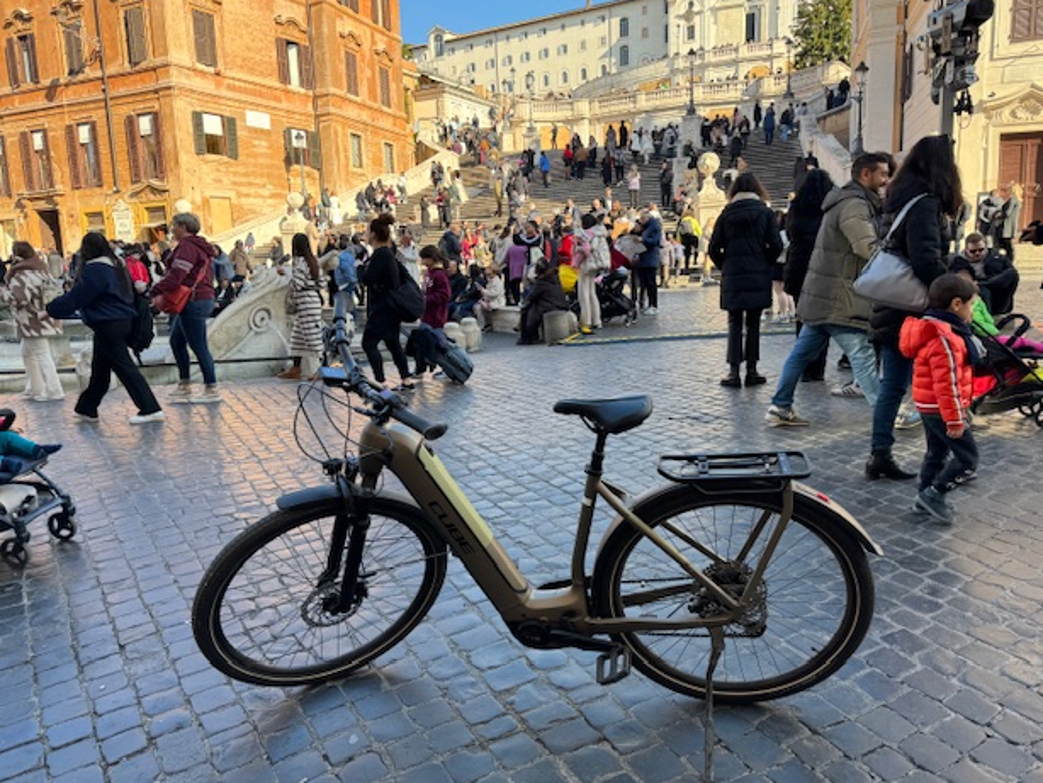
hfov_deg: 69.4
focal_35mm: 25
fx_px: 754
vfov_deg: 54.9
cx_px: 538
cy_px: 394
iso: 80
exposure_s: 1/604
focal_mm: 6.86
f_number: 1.78
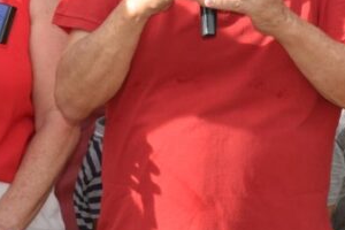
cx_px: 399
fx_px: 1667
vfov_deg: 7.8
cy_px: -41
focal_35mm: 174
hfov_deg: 11.6
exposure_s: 1/160
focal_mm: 34
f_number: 6.3
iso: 100
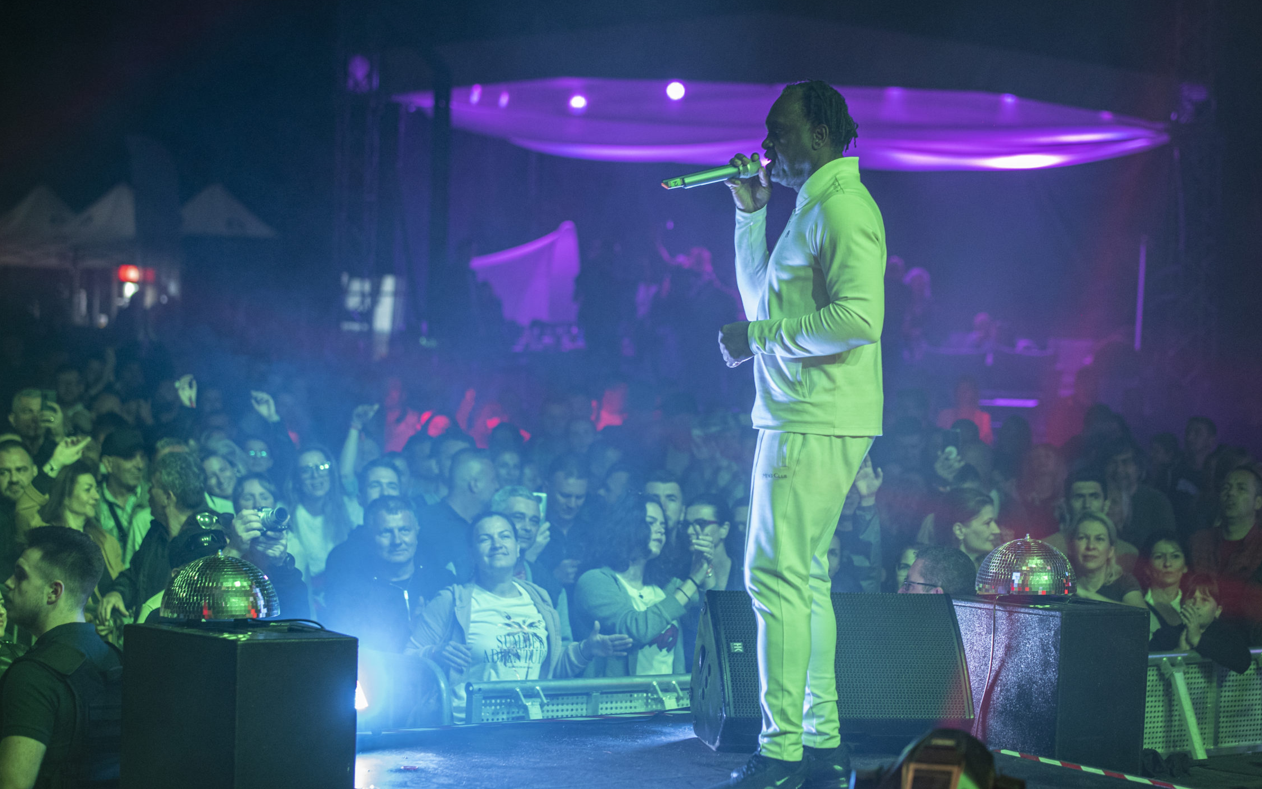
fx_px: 3405
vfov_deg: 13.2
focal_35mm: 99
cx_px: 697
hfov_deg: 21.0
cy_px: 419
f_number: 2.8
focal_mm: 85
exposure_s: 1/250
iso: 2000
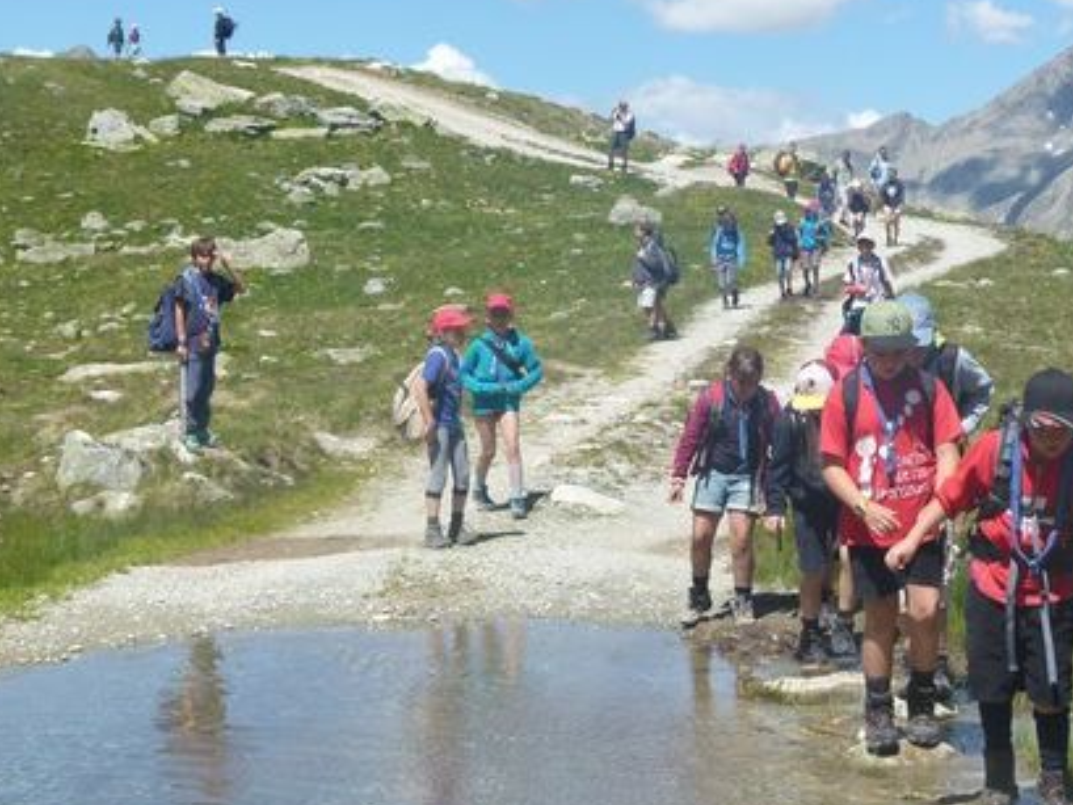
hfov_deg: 22.1
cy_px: 383
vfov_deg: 16.8
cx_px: 769
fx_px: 2729
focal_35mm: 88
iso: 100
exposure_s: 1/1000
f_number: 4
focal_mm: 10.8
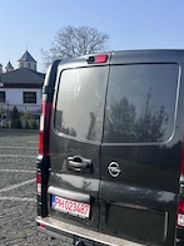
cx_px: 181
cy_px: 156
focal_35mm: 53
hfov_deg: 26.2
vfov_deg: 35.9
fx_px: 376
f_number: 1.5
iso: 50
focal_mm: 5.7
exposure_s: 1/2513
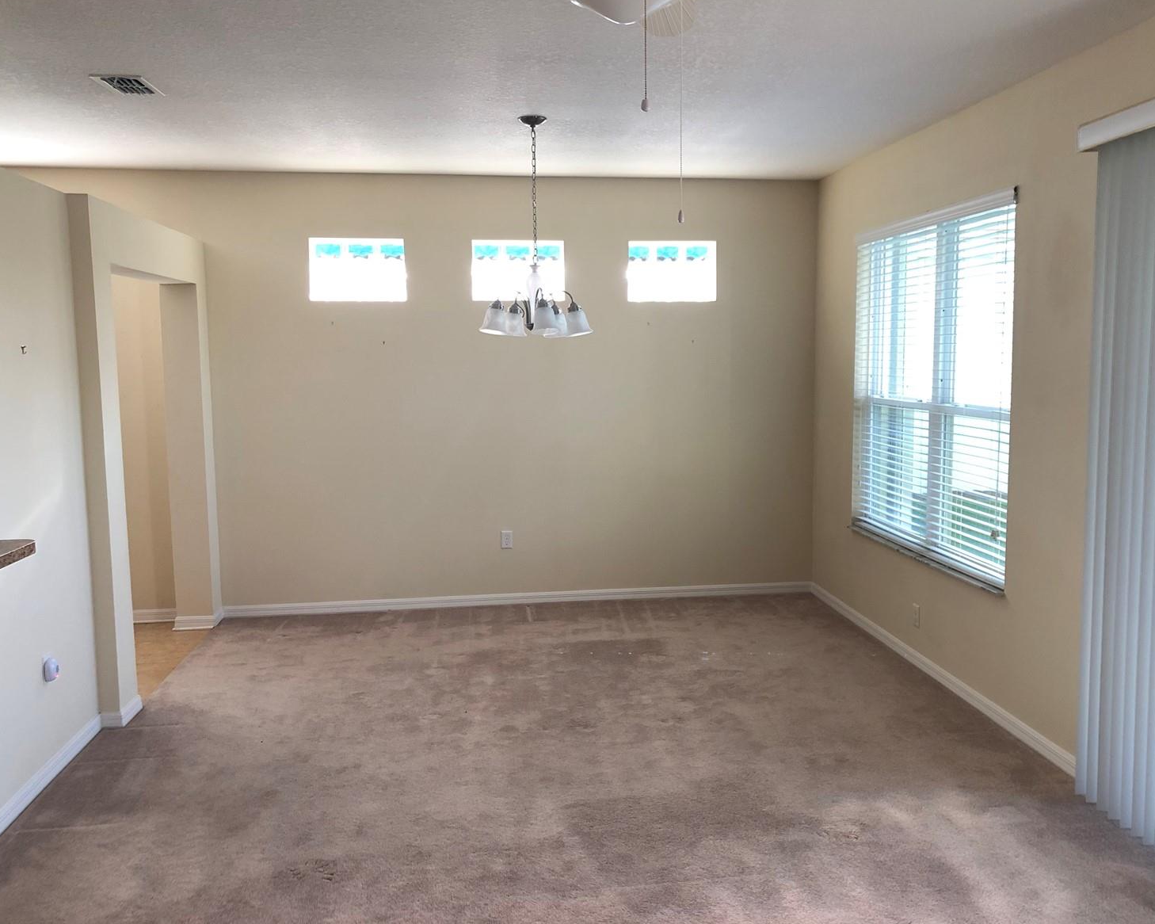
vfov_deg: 48.5
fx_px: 1025
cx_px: 615
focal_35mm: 30
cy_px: 468
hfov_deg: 58.7
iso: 25
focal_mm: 4
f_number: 1.8
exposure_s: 1/30
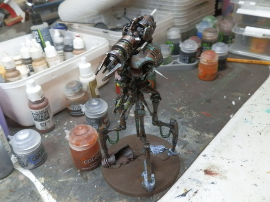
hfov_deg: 63.4
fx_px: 218
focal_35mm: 28
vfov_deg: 49.7
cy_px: 101
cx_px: 135
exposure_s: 1/125
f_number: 3.1
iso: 400
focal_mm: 5
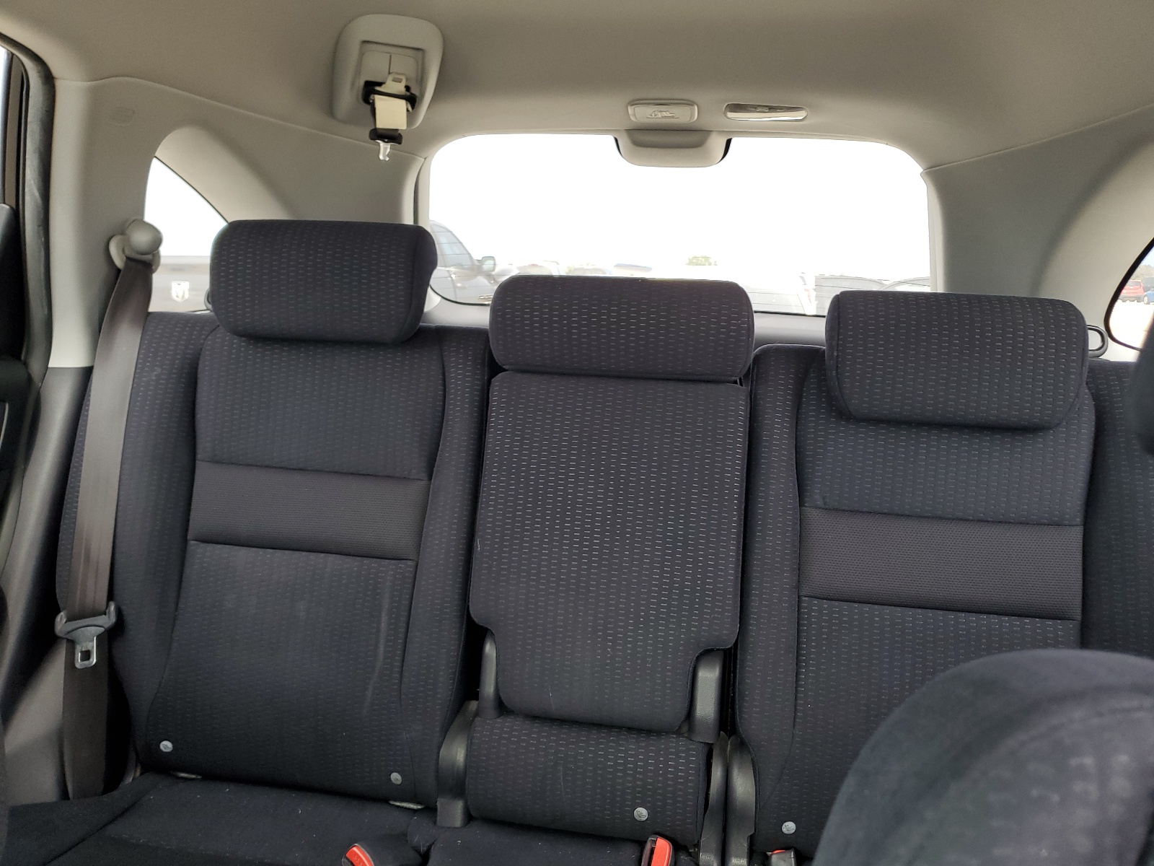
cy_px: 433
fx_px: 867
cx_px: 577
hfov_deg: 67.3
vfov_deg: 53.1
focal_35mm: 26
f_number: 1.5
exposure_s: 1/120
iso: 62
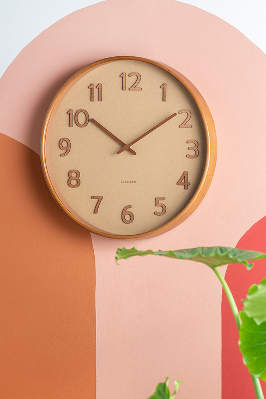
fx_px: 1904
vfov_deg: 11.9
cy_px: 224
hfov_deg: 8.0
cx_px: 129
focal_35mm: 172
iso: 50
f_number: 5.6
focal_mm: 145
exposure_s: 1/100
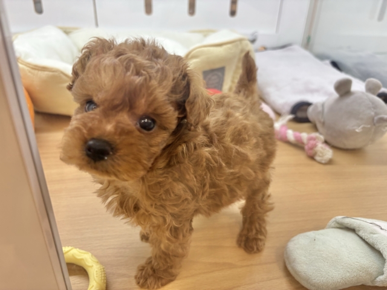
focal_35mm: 26
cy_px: 145
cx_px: 194
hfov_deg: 67.3
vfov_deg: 53.1
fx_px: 291
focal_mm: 5.96
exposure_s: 1/100
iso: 100
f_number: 1.6
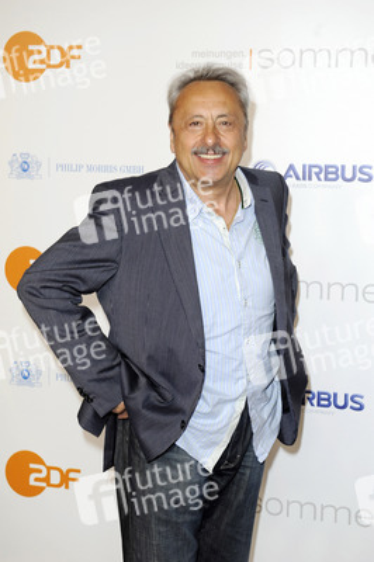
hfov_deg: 19.4
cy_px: 281
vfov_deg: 28.9
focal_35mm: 70
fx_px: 1093
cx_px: 187
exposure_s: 1/160
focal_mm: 70
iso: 800
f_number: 6.3
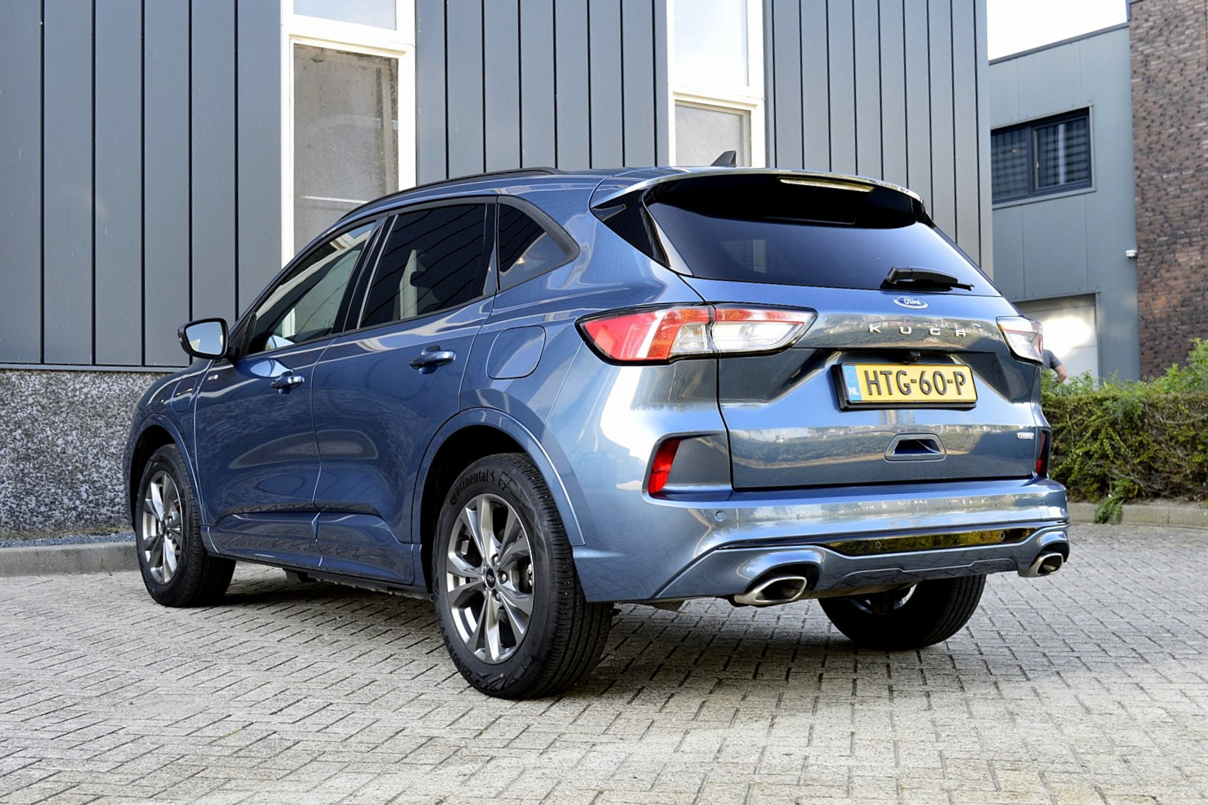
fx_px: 1460
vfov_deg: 30.8
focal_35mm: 44
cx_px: 604
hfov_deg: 45.0
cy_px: 402
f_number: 8
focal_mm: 29
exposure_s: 1/60
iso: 400
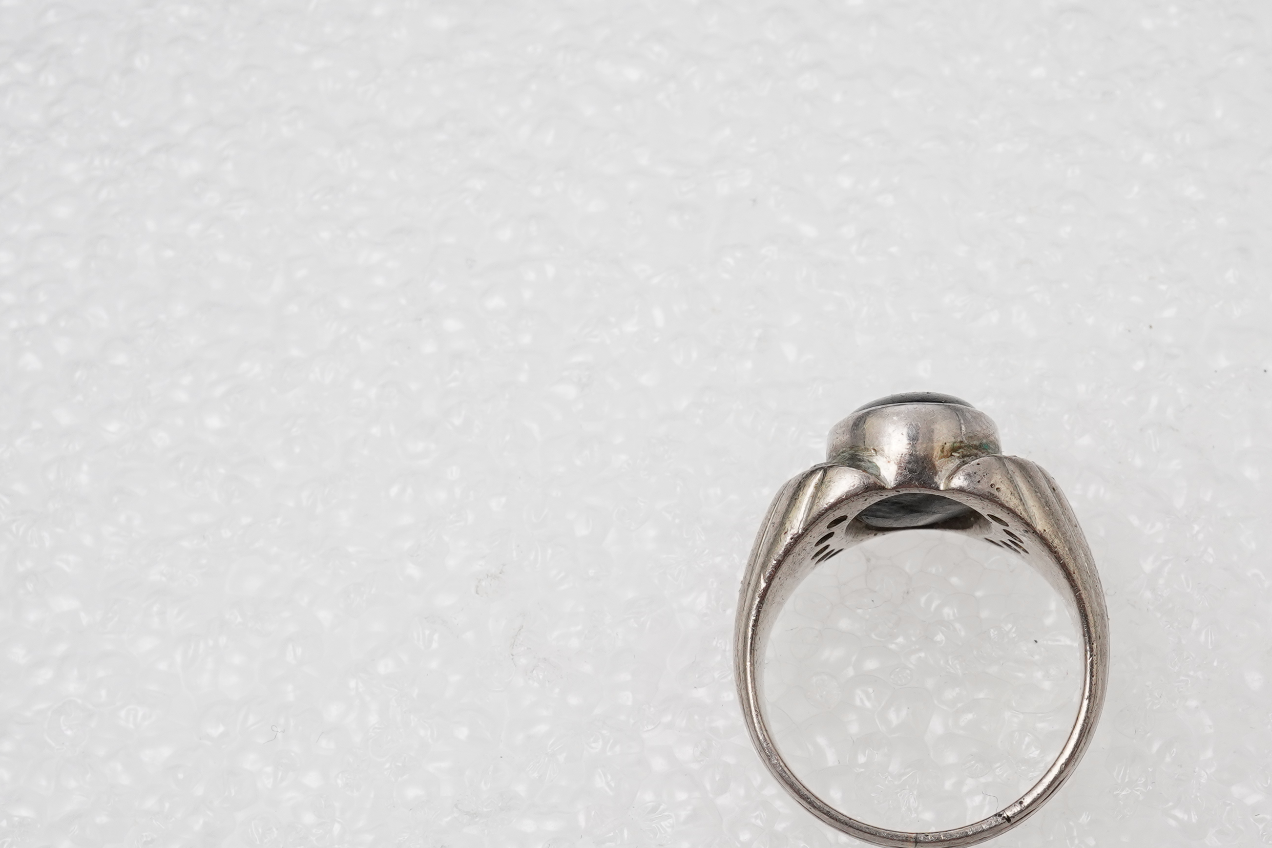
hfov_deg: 29.3
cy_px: 606
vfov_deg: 19.9
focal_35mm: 68
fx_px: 2402
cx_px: 918
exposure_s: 1/100
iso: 500
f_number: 22
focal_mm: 30
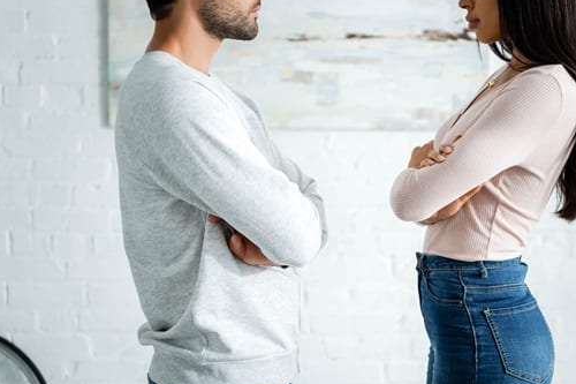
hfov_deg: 24.2
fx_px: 1343
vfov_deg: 16.2
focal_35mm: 84
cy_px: 220
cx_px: 324
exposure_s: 1/160
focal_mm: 70
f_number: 3.5
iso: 100
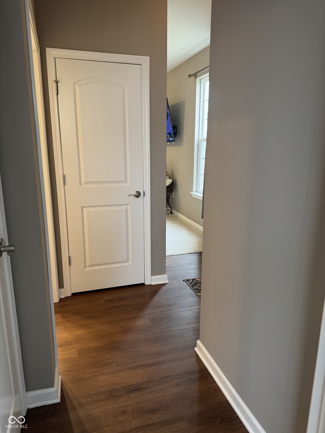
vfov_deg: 71.6
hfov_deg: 56.8
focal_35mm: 24
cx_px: 162
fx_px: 300
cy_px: 216
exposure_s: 1/60
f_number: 1.78
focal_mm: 6.76
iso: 200
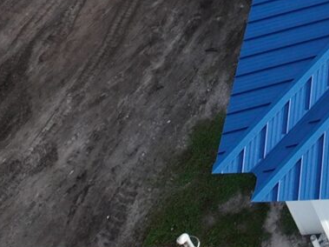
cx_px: 671
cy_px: -524
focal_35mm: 162
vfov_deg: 7.8
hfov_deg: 11.0
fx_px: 1539
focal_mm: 12.29
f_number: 2.8
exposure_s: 1/160
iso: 140
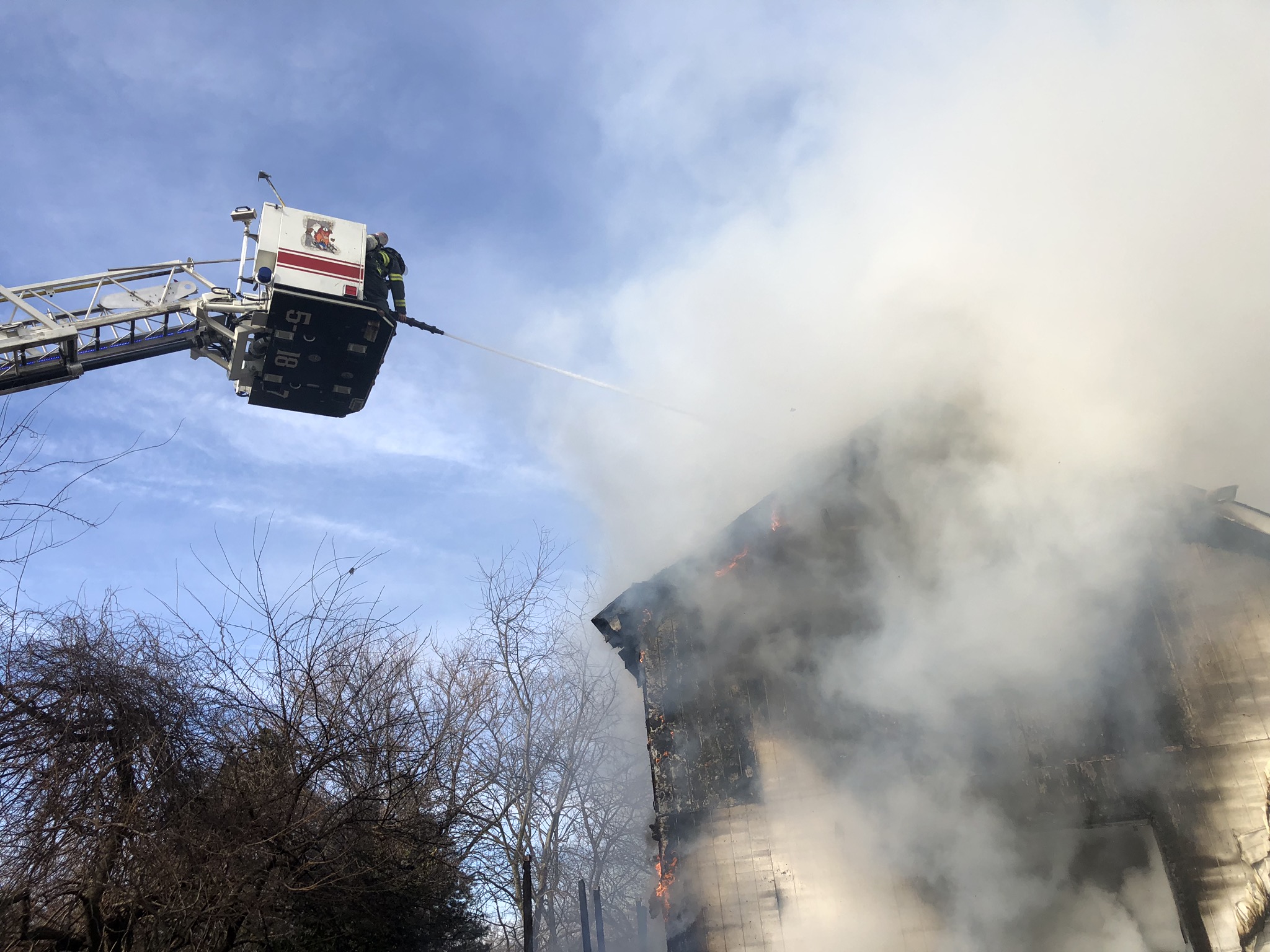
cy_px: 476
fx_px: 1027
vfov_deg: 49.7
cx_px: 635
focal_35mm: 28
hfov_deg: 63.4
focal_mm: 3.99
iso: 20
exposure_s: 1/1736
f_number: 1.8
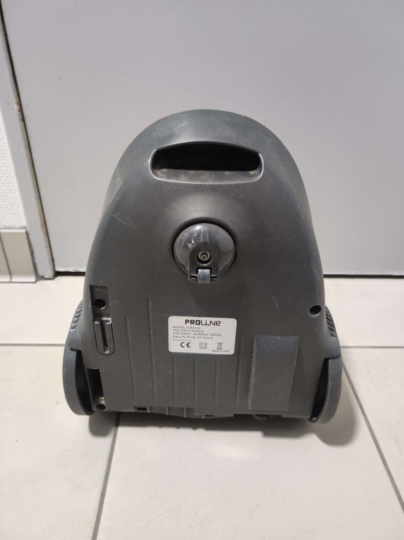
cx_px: 202
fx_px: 390
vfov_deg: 69.4
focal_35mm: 25
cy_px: 270
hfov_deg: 54.8
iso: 1312
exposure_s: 1/33
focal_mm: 4.7
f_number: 1.79
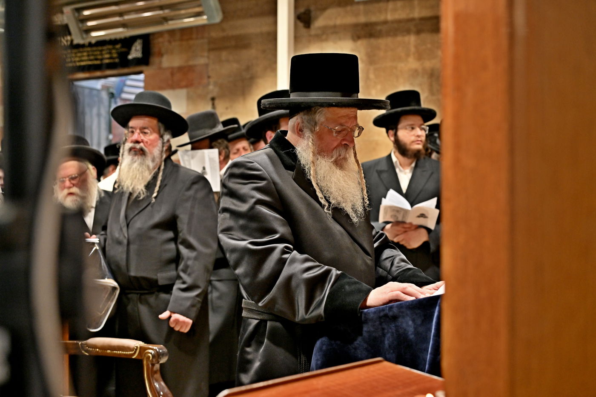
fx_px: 894
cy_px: 198
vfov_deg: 25.1
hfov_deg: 36.9
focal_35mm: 54
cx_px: 298
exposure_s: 1/250
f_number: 4
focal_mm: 54
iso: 800
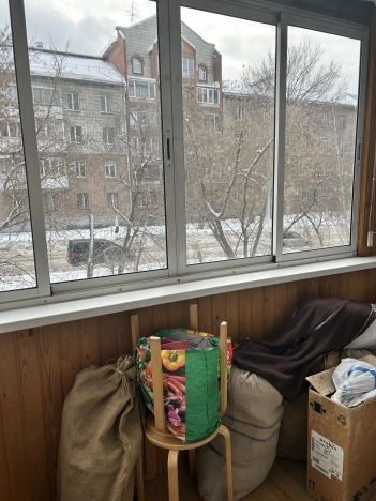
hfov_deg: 53.1
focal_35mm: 26
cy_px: 250
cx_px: 188
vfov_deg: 67.3
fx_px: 377
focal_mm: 5.7
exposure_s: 1/509
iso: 50
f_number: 1.5
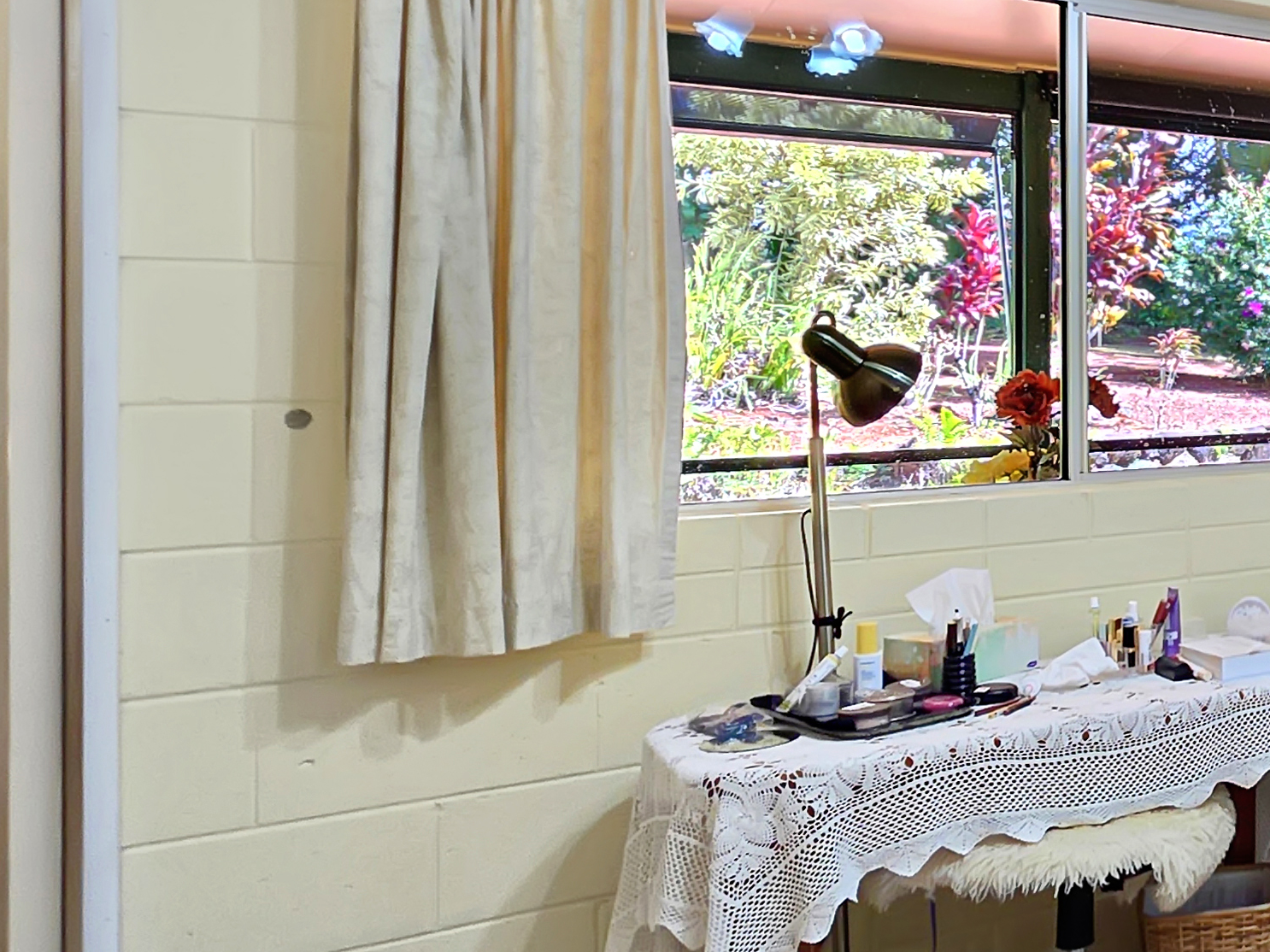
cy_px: 522
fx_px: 1284
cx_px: 1666
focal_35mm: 35
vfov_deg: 40.6
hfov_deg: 35.2
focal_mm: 2.2
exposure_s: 1/50
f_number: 2.2
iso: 80
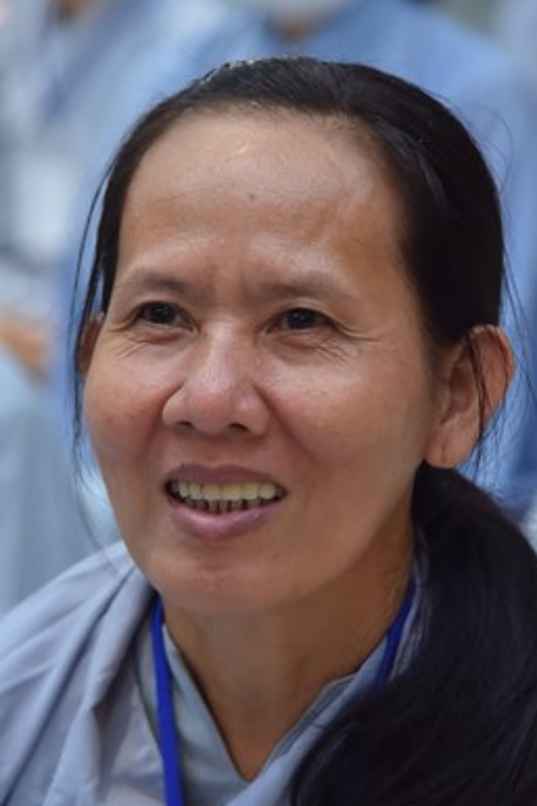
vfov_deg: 11.6
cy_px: 464
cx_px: 118
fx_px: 3964
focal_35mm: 177
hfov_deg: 7.7
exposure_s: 1/160
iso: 1000
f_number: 4.5
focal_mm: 105
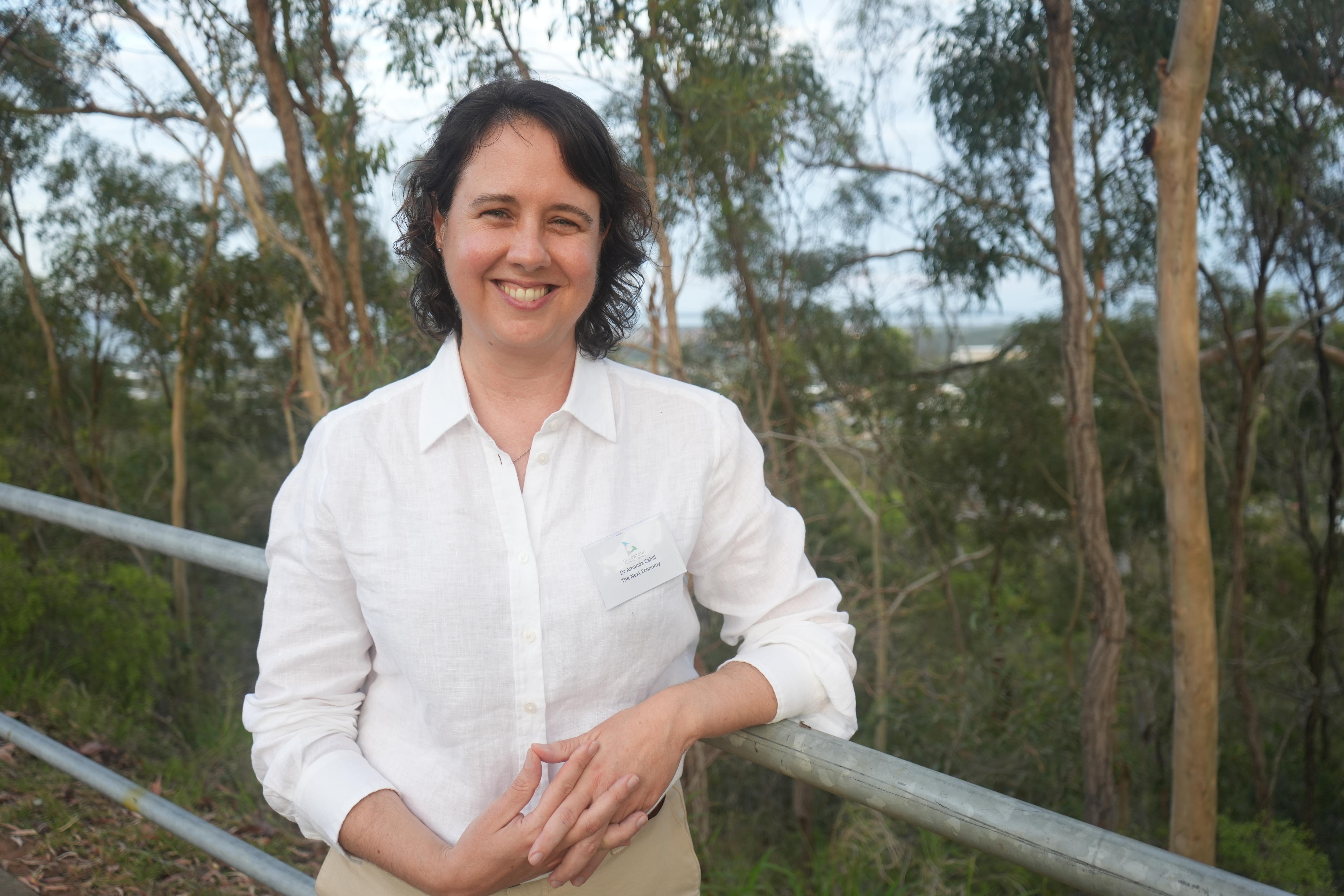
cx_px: 672
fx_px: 1120
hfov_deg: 61.9
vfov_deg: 43.6
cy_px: 448
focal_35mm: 30
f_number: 4.5
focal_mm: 30
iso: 250
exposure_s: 1/125
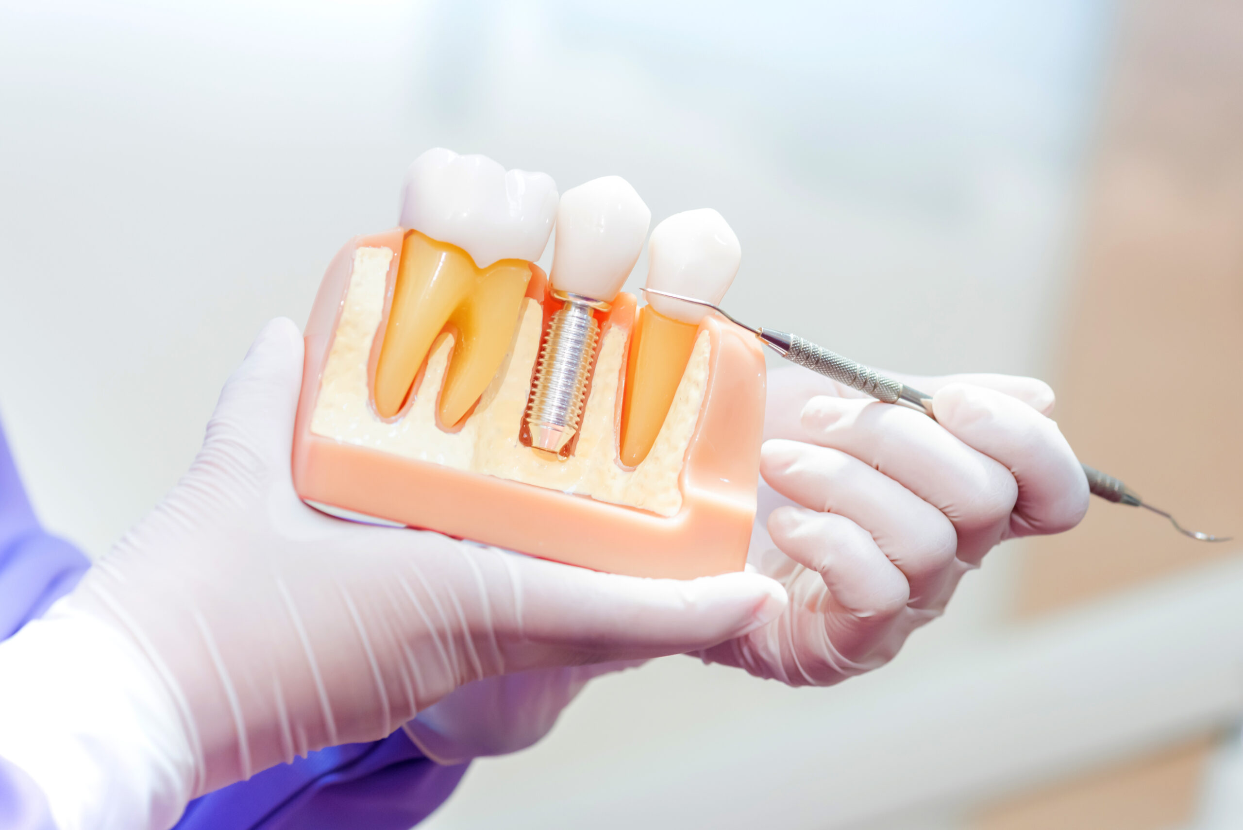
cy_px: 415
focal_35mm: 105
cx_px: 622
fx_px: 3627
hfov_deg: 19.4
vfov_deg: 13.1
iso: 800
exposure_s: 1/200
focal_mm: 105
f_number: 6.3
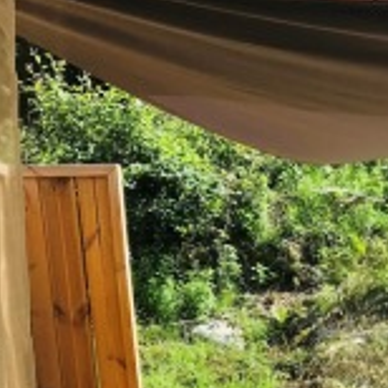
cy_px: 509
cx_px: 431
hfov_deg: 21.5
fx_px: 964
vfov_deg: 20.7
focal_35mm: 76
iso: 20
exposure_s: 1/887
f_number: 1.8
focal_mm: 3.99
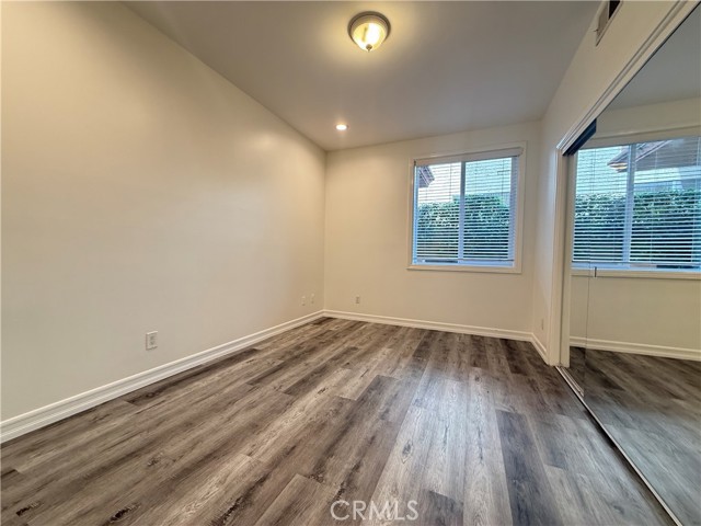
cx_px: 350
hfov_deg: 102.1
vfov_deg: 85.7
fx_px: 284
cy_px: 263
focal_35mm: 14
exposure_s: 1/120
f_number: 2.2
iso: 200
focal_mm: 2.22
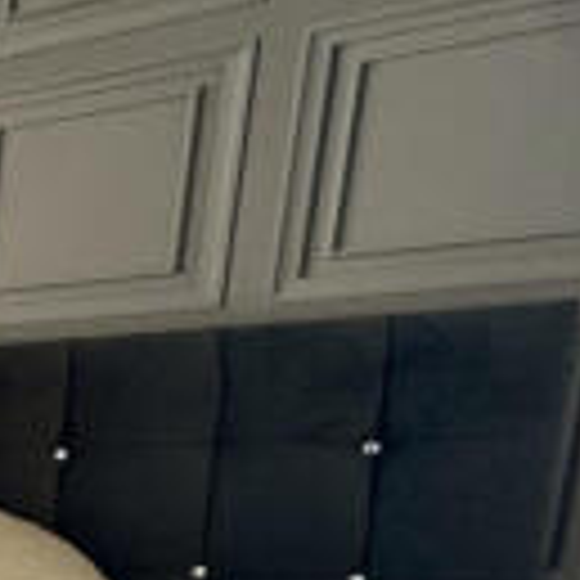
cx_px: -717
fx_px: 1062
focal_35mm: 56
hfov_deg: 16.7
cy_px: 650
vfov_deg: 27.7
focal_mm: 2.22
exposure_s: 1/100
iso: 160
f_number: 2.2
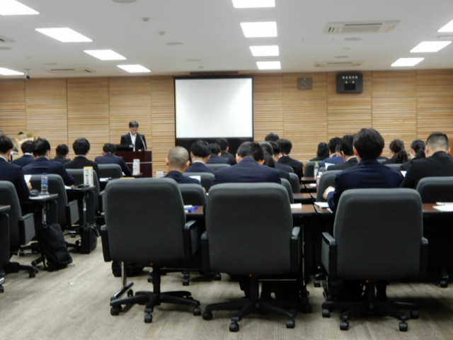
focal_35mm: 57
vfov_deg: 25.7
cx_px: 226
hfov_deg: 33.8
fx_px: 746
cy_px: 170
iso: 400
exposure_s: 1/25
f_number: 4.5
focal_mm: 10.2
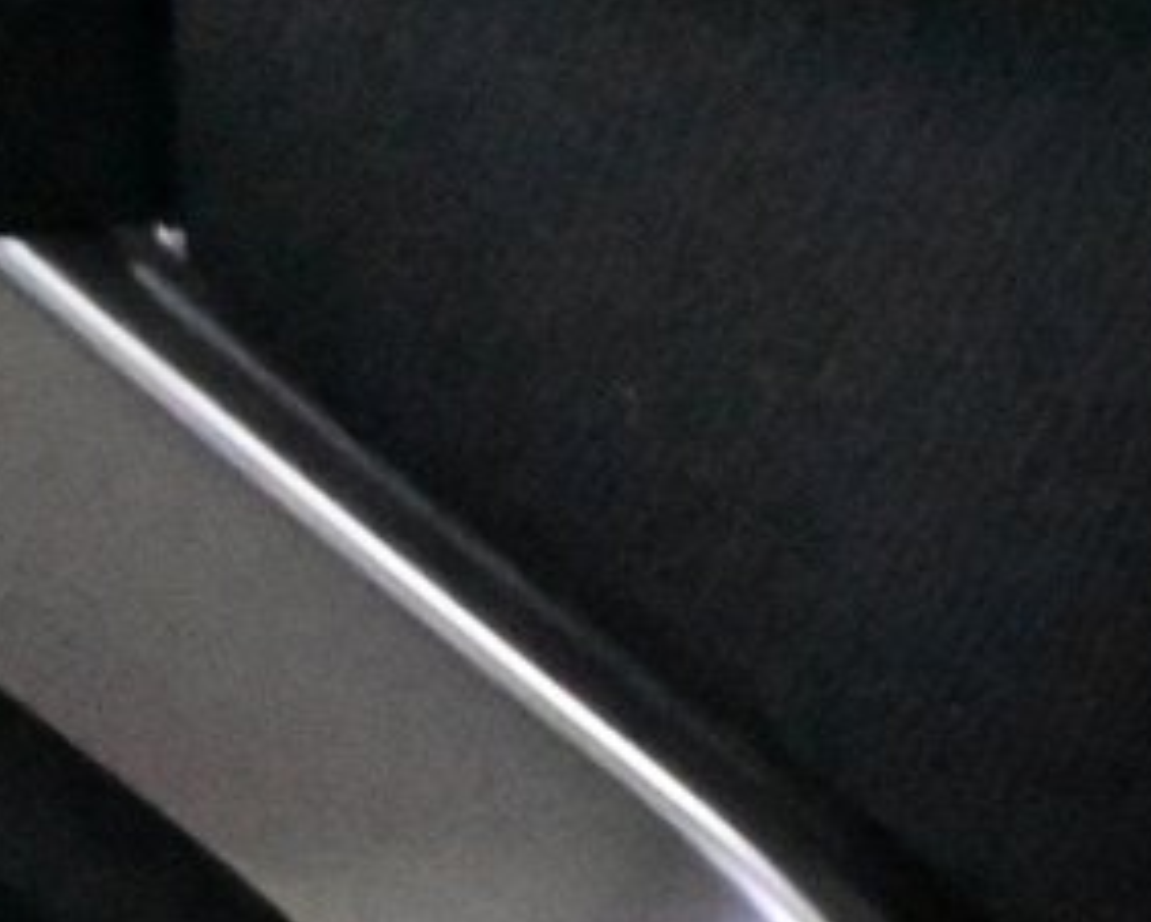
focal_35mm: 404
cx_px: 2167
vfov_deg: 3.8
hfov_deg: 4.7
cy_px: 1795
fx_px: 13772
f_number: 6.3
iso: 32000
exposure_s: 1/80
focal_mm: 50
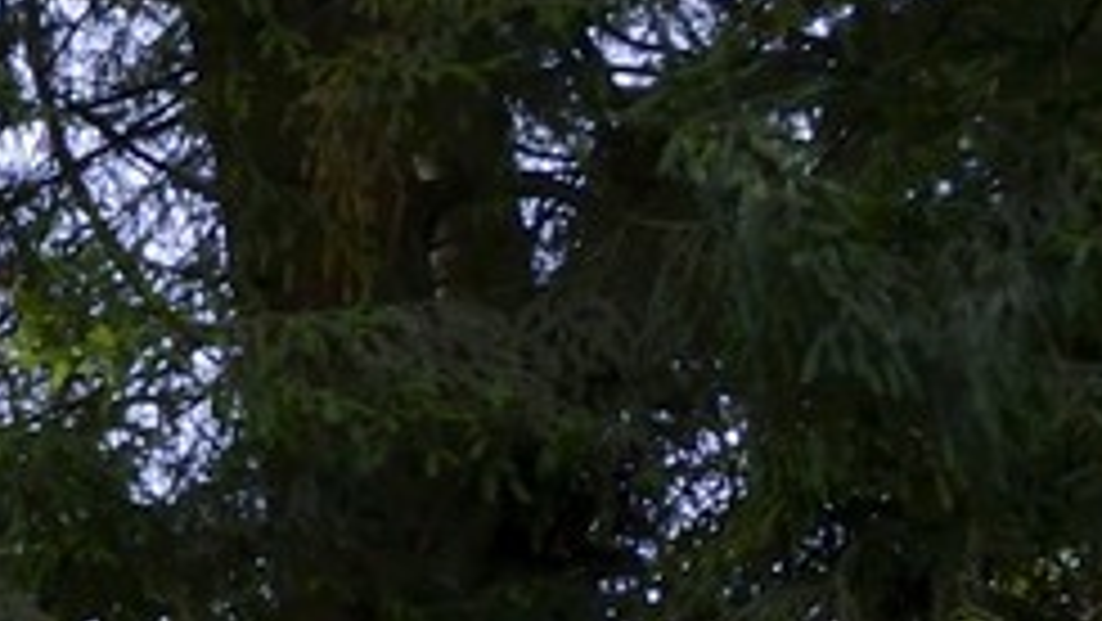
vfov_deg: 5.6
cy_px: 2156
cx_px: -2420
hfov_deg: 8.6
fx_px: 5788
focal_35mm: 198
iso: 400
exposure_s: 1/200
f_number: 11
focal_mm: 29
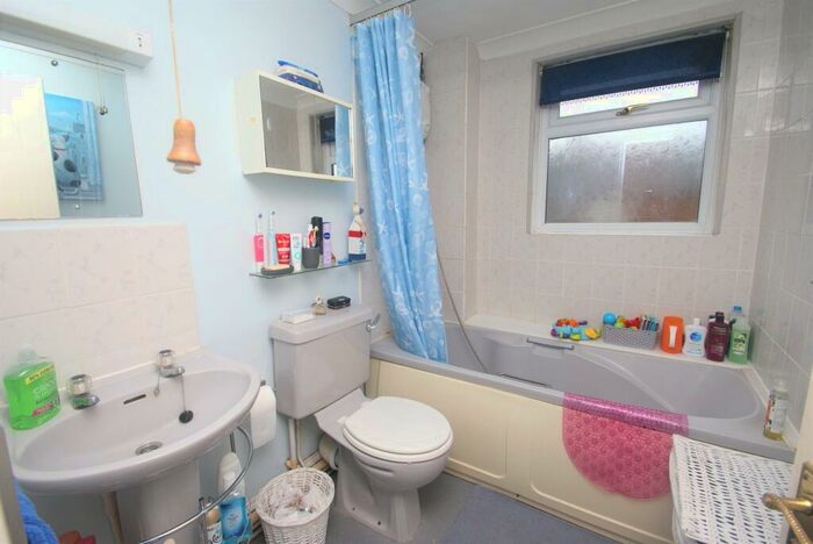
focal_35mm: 15
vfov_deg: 77.4
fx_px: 339
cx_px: 406
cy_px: 272
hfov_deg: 100.3
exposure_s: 1/60
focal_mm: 10
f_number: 5.6
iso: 320
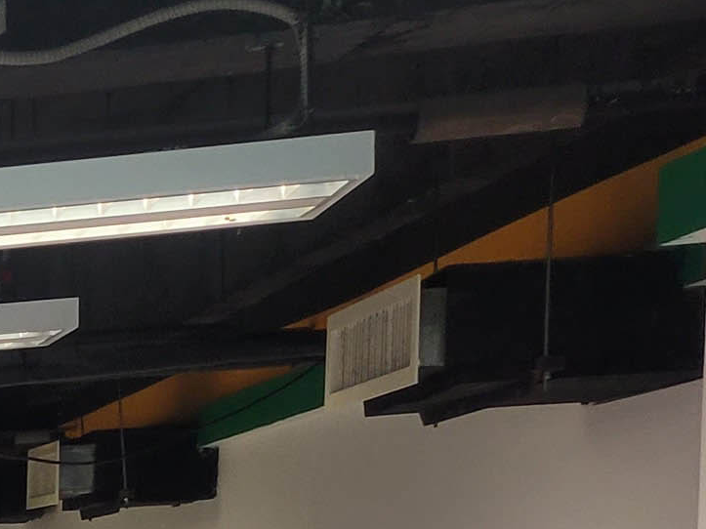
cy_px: 1217
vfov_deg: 9.3
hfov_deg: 11.6
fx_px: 2957
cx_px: -903
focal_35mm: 145
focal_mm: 5.4
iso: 125
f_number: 1.8
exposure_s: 1/100
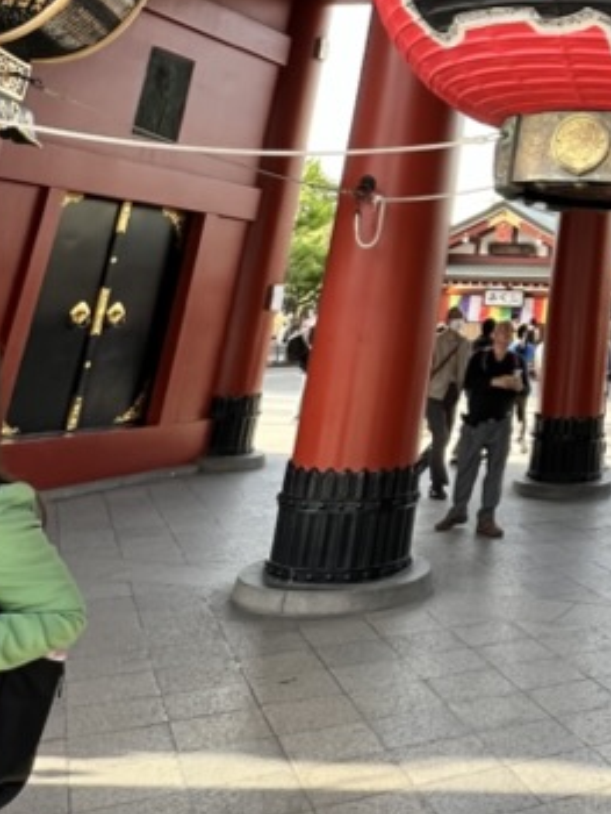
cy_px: -12
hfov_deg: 31.3
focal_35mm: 38
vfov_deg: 42.0
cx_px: 747
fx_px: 893
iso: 32
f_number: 1.8
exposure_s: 1/137
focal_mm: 1.57
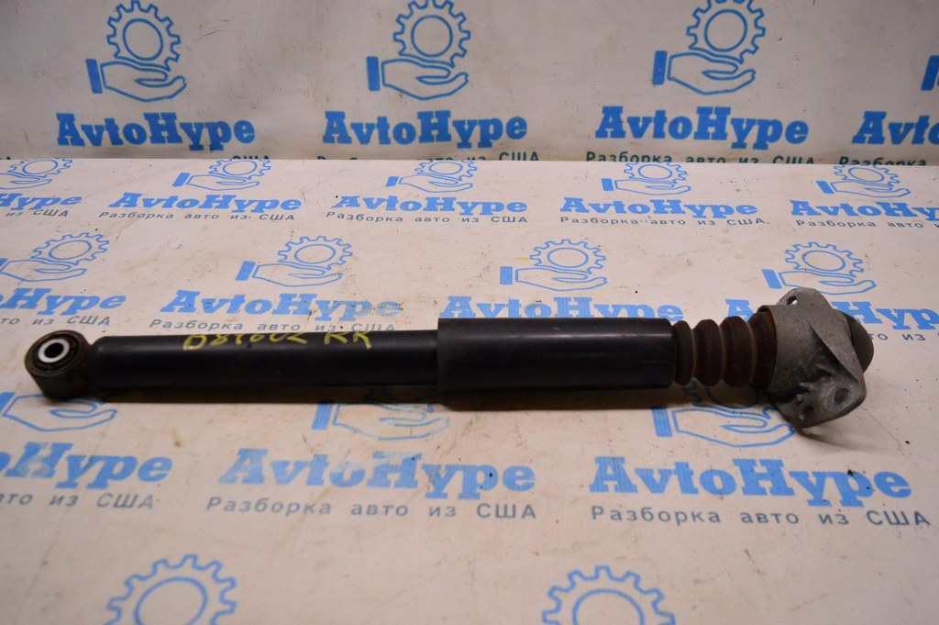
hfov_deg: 59.5
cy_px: 312
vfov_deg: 41.6
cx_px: 470
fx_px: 821
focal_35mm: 32
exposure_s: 1/400
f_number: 4
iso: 1600
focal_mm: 21
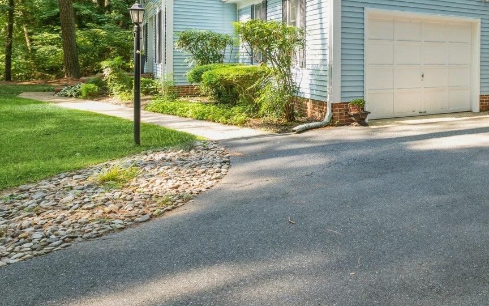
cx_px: 483
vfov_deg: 37.1
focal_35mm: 33
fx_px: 440
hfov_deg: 48.5
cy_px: 64
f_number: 8
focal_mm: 14
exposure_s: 1/8
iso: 64
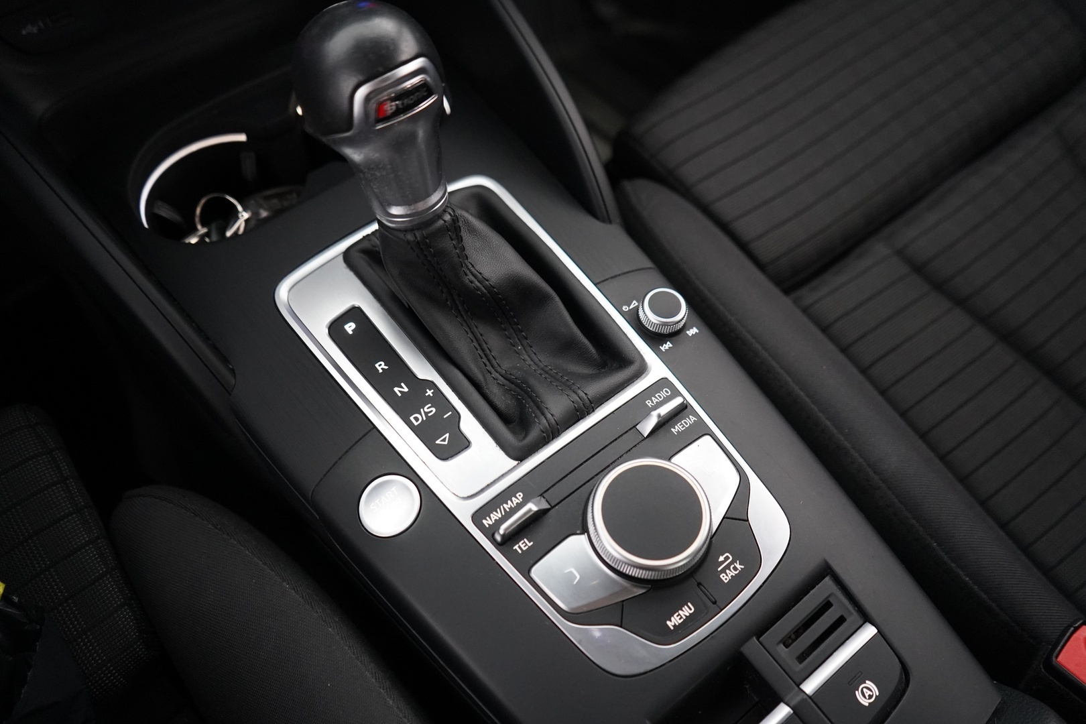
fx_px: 845
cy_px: 362
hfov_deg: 65.5
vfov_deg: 46.4
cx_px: 543
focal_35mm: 28
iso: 5000
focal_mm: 28
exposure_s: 1/40
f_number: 3.5
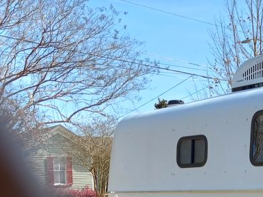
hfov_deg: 25.0
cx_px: 283
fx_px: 554
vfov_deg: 19.2
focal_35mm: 73
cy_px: 222
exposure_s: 1/493
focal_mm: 3.94
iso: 40
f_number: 1.8
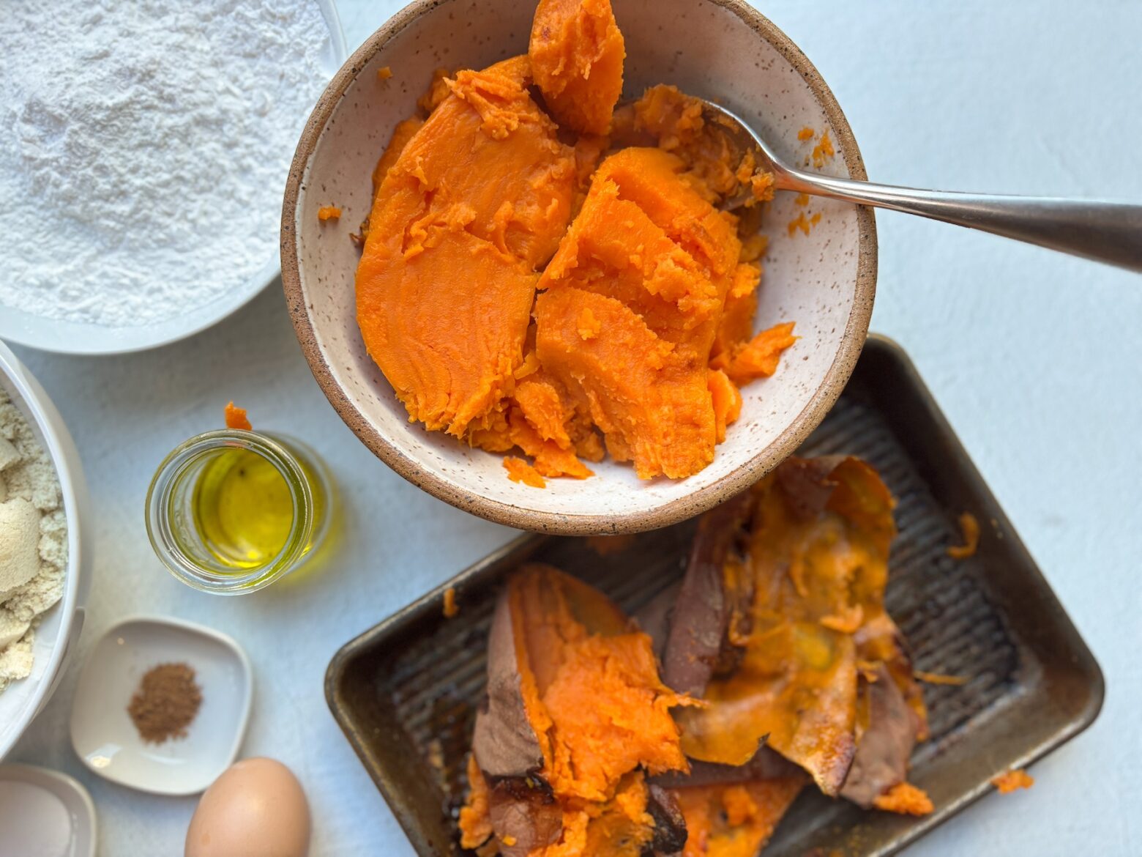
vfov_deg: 53.1
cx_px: 571
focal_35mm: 26
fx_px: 858
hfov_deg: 67.3
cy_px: 428
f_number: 1.6
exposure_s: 1/120
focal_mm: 5.96
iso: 125
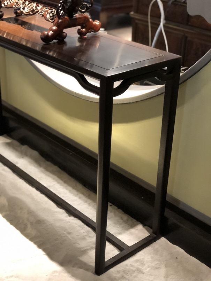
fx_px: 463
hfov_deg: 25.7
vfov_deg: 33.8
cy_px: 140
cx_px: 106
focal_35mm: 57
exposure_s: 1/33
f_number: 2.8
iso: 640
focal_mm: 6.6
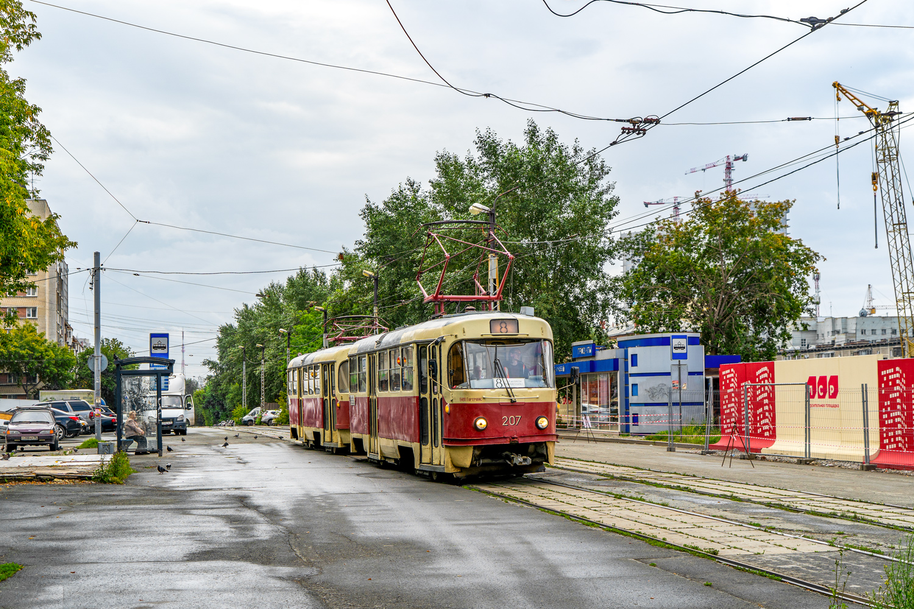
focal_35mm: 55
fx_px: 1396
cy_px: 304
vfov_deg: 24.6
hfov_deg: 36.2
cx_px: 457
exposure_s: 1/500
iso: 100
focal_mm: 55
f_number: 5.6
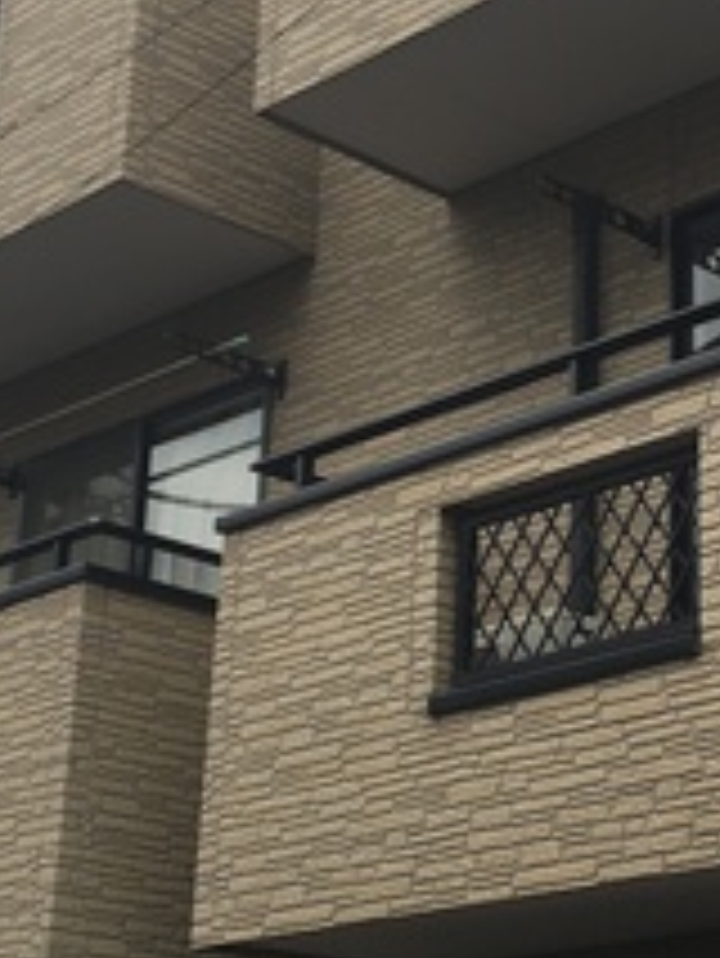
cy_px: 369
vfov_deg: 22.4
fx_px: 2410
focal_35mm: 87
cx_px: 594
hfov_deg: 16.8
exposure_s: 1/503
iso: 25
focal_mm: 4.15
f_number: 2.2
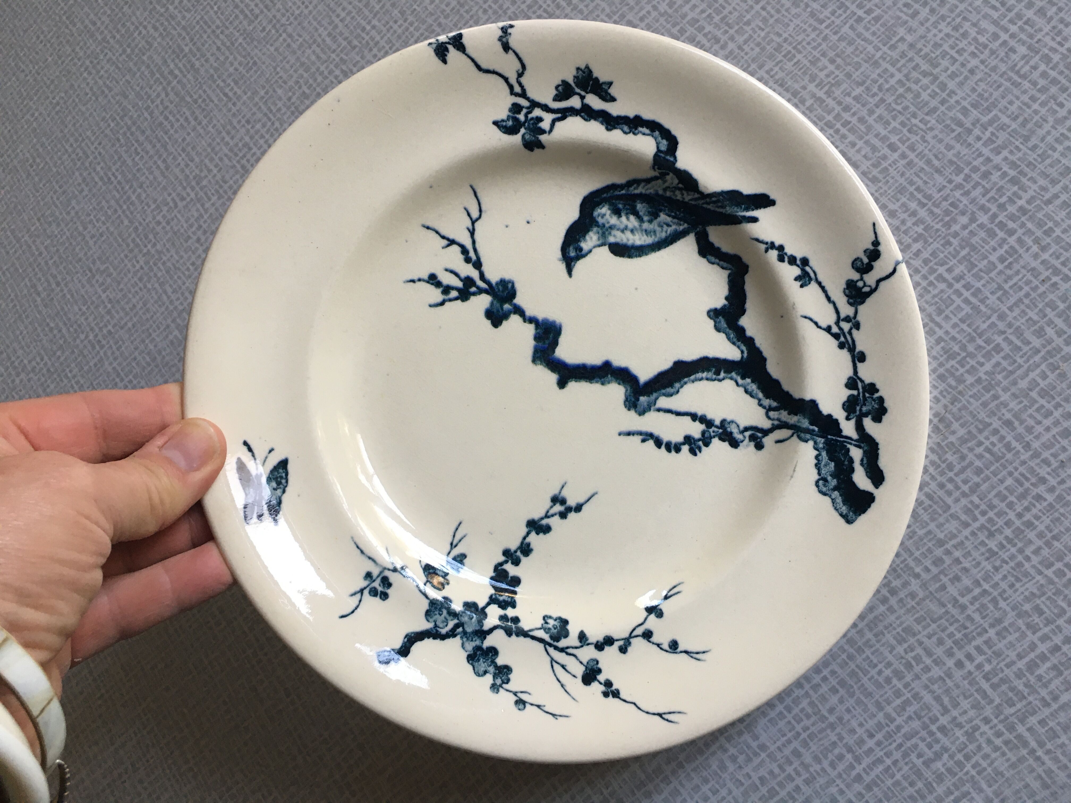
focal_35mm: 29
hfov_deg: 61.7
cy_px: 402
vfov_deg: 48.2
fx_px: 897
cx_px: 536
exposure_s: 1/33
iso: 100
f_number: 2.2
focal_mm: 4.15
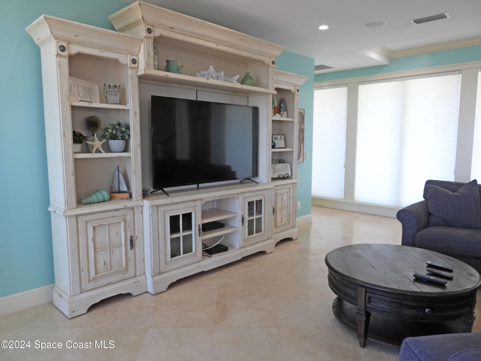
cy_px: 180
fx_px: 333
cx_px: 240
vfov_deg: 56.8
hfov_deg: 71.6
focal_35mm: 24
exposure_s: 1/50
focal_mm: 4.3
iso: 100
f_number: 2.8
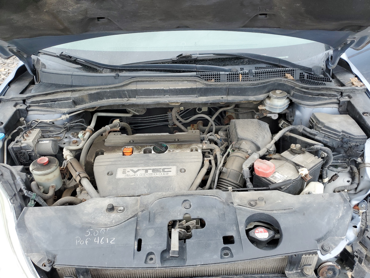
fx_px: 278
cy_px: 139
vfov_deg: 53.1
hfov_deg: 67.3
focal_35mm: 26
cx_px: 185
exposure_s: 1/667
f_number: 1.5
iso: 50
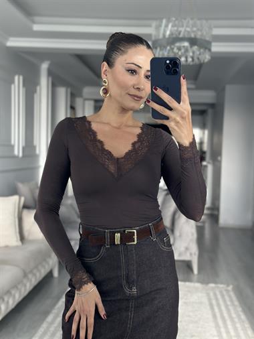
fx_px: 469
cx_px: 127
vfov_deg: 39.6
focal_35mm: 48
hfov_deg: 30.3
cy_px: 170
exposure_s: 1/71
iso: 125
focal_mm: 6.86
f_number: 1.78
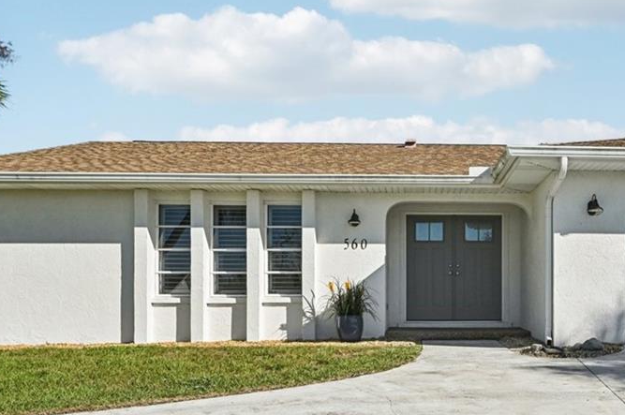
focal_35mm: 36
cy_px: 268
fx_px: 624
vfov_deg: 36.5
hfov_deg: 51.3
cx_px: 454
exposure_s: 1/3200
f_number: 8
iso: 400
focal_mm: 15
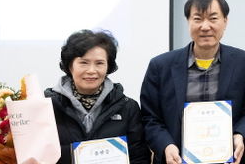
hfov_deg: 22.8
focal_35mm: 77
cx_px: 336
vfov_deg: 17.5
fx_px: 524
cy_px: 21
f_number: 4.5
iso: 4000
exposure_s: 1/500
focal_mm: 24
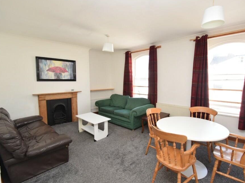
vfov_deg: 74.7
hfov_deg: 90.6
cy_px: 88
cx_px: 136
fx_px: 120
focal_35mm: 17
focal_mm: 10
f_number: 5.6
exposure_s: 1/125
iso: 560
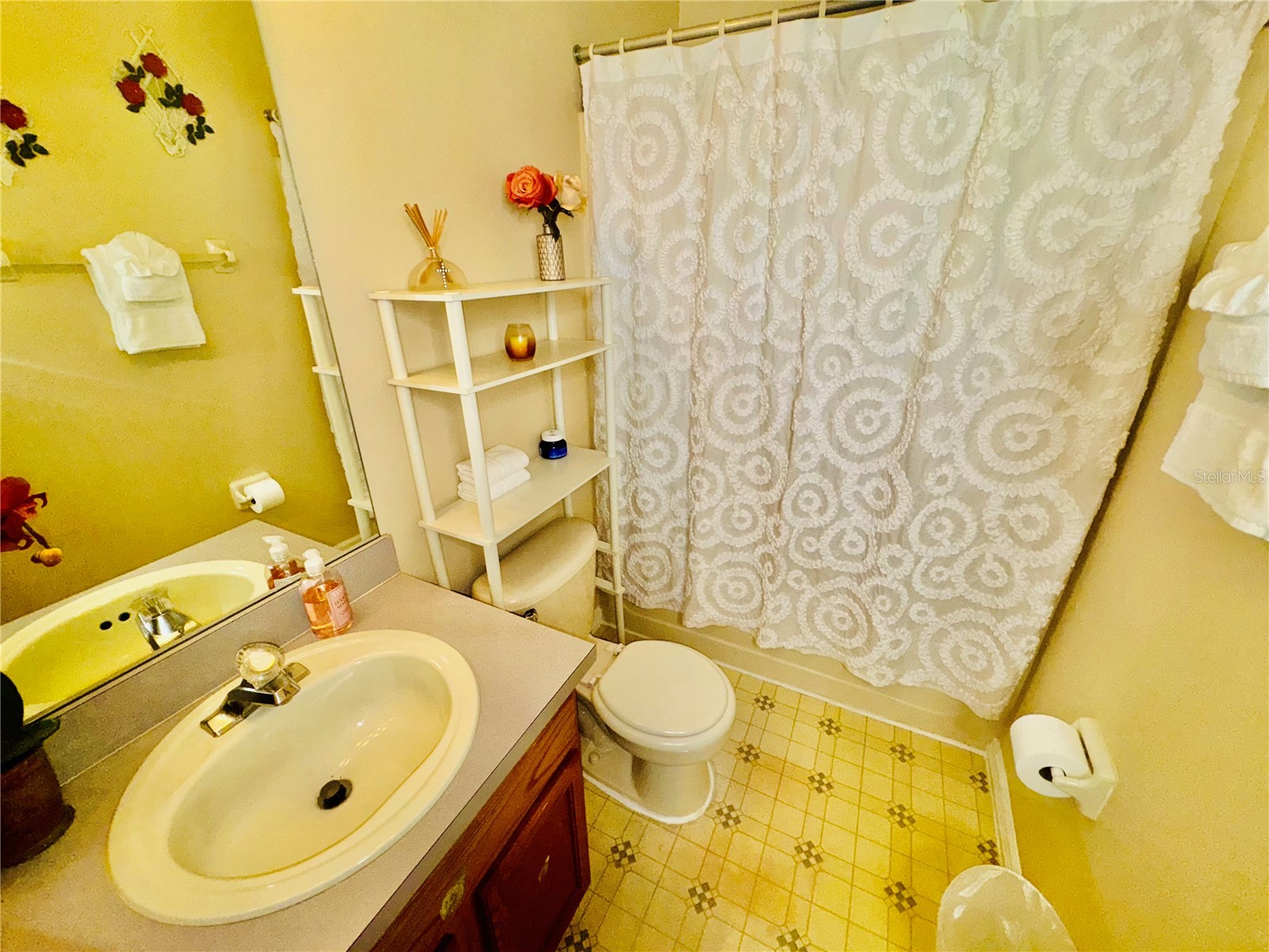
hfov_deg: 102.1
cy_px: 476
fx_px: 513
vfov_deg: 85.7
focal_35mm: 14
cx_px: 634
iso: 100
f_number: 2.2
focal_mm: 2.22
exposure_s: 1/120
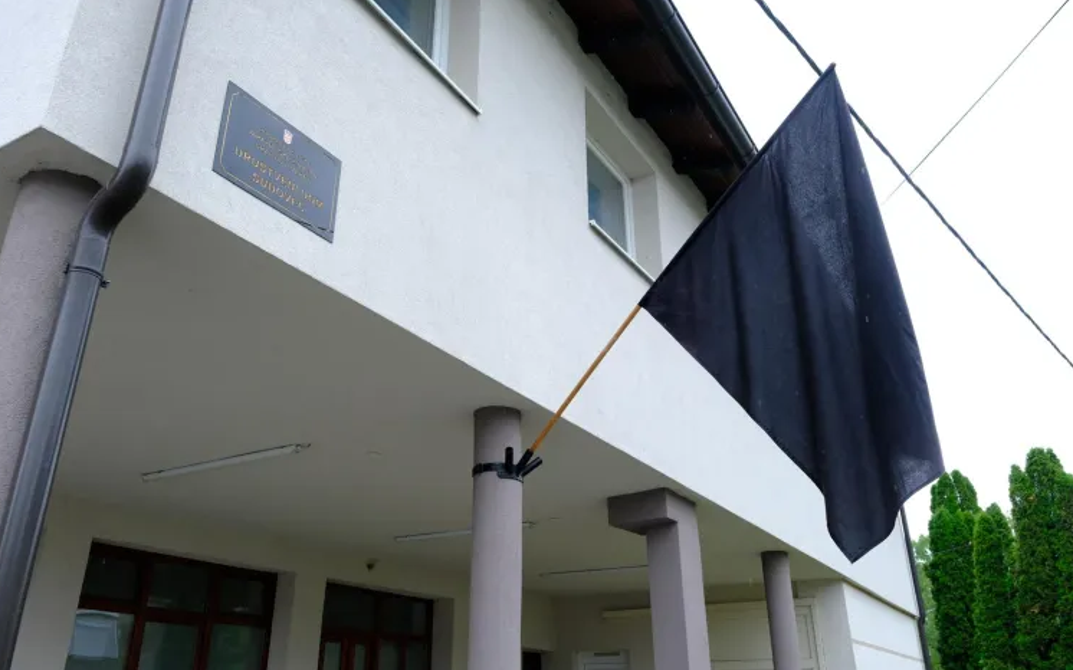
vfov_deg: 46.0
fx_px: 789
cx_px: 531
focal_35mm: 27
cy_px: 313
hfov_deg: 68.4
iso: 1000
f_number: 4
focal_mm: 17.6
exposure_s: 1/400
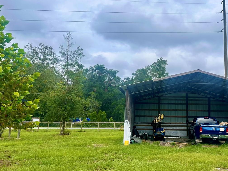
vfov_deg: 37.6
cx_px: 166
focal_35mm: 38
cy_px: 67
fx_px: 250
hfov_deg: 47.4
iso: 80
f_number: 1.78
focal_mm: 6.86
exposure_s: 1/1083
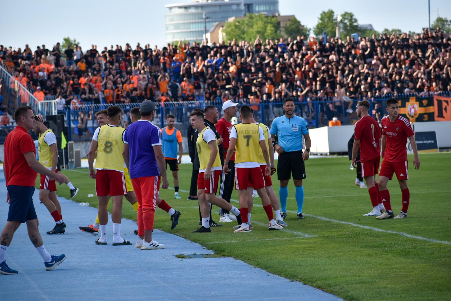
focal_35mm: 195
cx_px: 226
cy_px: 150
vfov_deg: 7.0
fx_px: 2443
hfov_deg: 10.5
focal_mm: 130
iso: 160
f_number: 4.8
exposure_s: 1/800
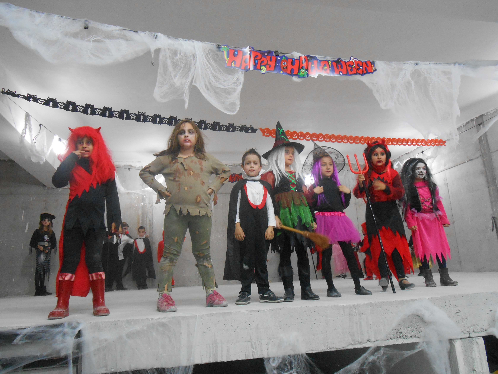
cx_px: 249
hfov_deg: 67.3
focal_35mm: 26
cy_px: 187
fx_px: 374
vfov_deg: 53.1
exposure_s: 1/30
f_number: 3.5
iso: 400
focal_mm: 4.6
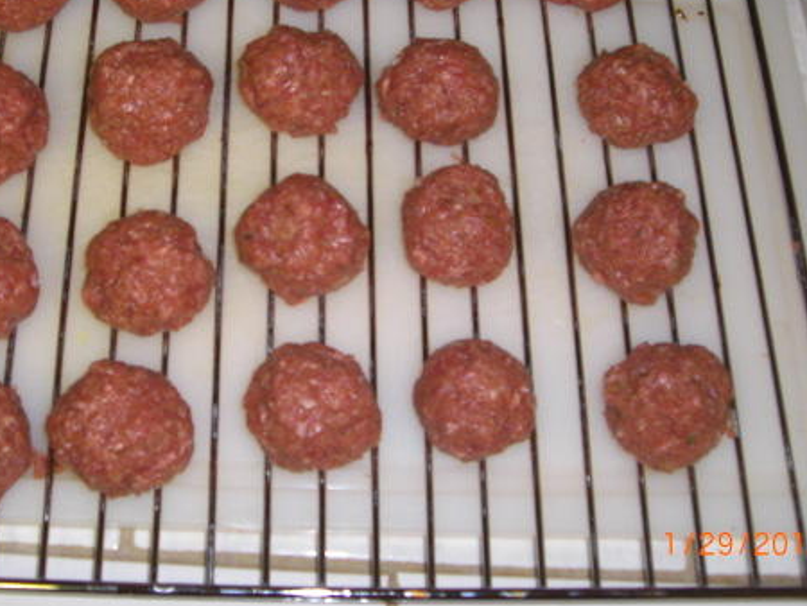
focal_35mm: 54
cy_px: 203
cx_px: 321
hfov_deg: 35.4
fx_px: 1260
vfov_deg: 26.9
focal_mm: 6.2
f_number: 2.7
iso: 200
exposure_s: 1/60
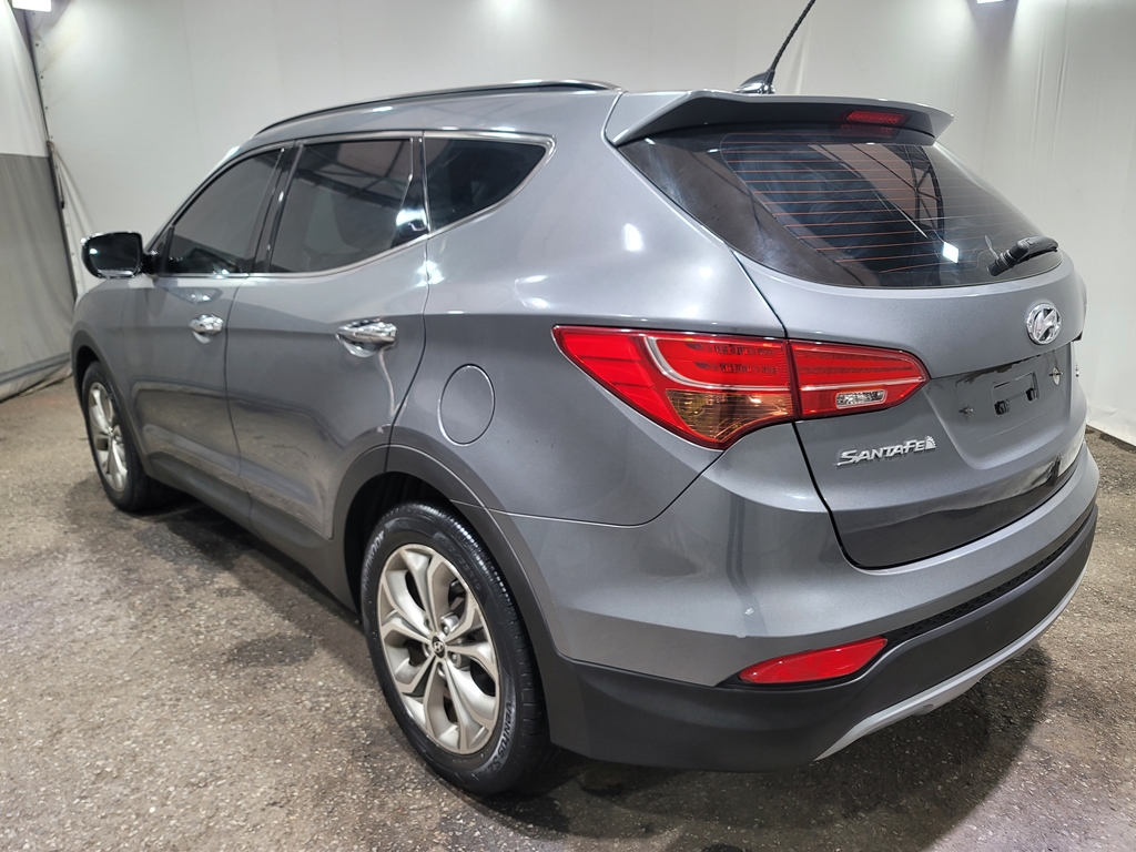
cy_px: 426
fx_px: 820
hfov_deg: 69.4
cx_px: 568
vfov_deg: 54.9
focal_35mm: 25
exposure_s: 1/120
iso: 80
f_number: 1.8
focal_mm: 7
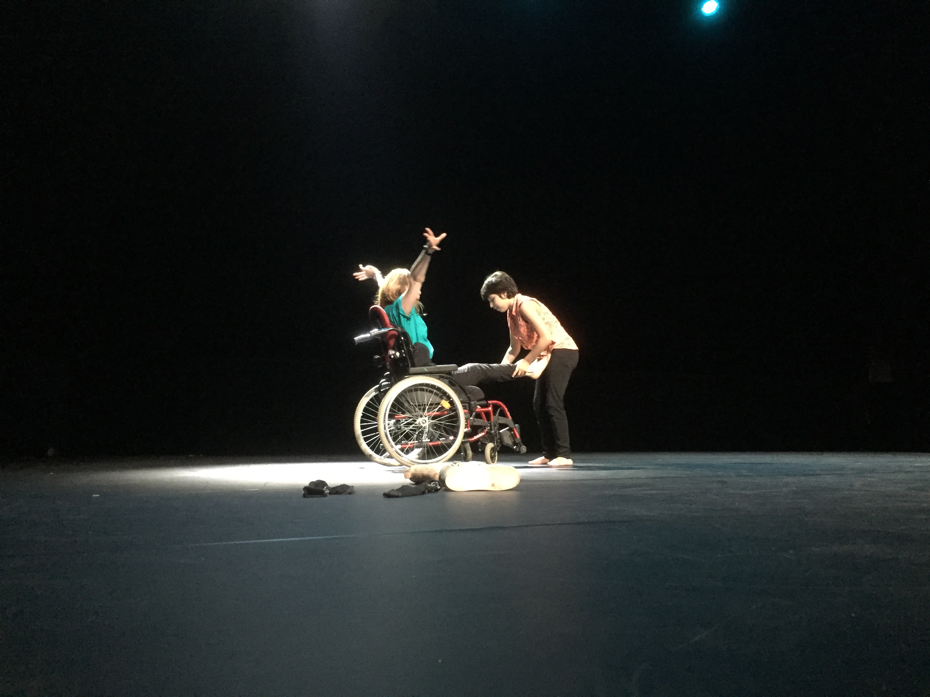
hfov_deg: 61.7
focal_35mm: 29
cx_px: 465
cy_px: 348
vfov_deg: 48.2
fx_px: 779
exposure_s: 1/17
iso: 400
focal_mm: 4.15
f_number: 2.2
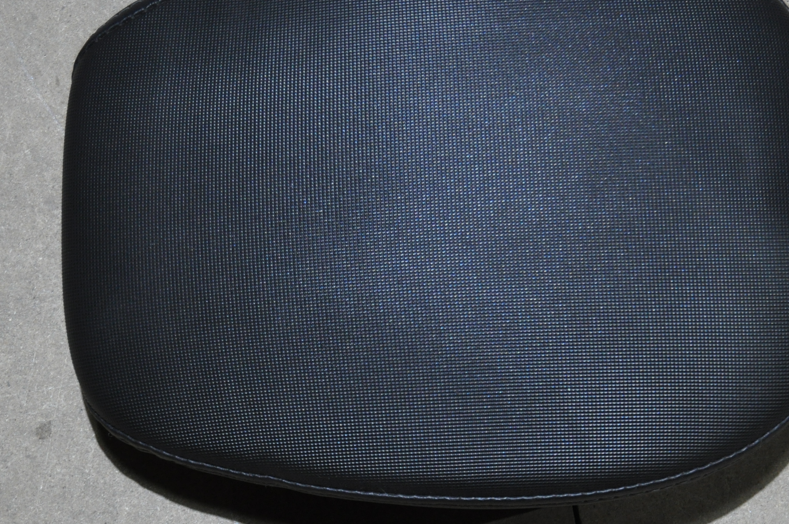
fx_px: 2736
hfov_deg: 16.4
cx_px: 515
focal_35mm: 125
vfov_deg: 10.9
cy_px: 257
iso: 800
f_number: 5.6
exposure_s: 1/40
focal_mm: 52
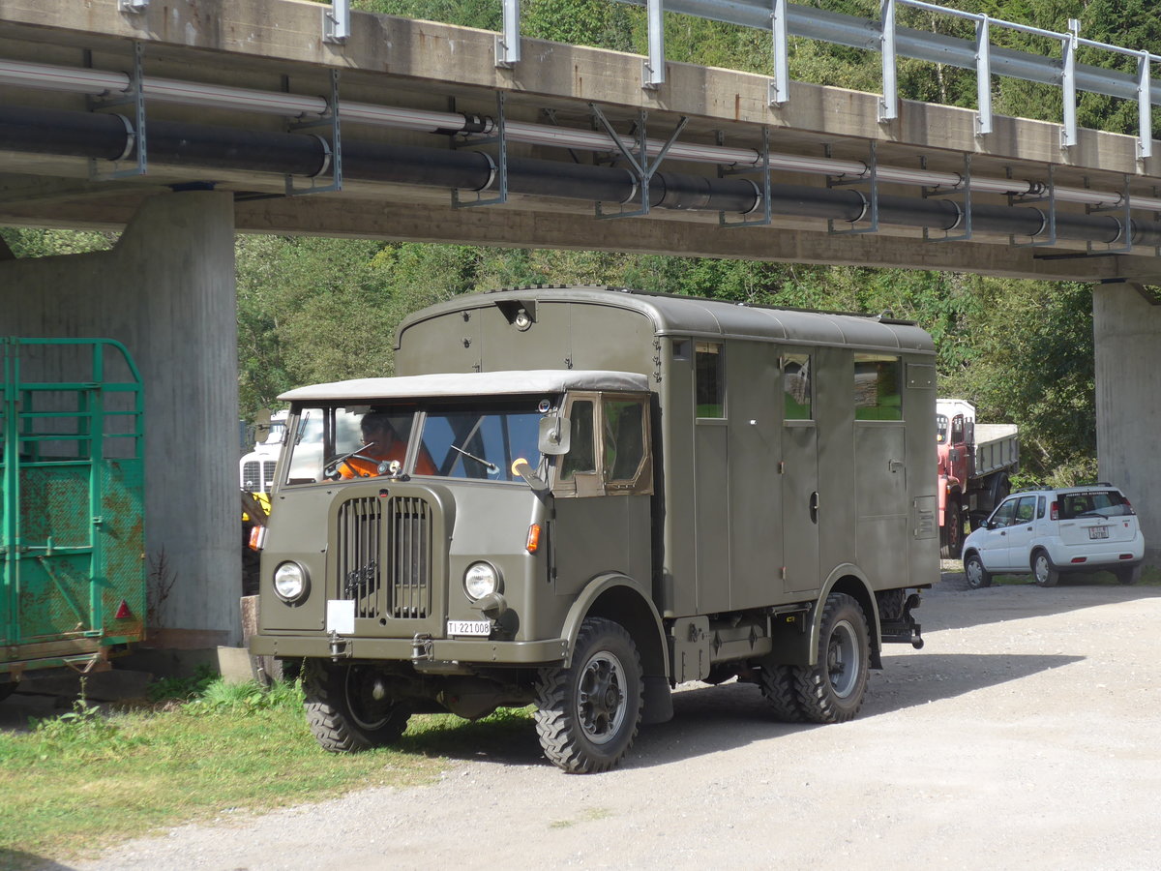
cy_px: 436
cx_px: 580
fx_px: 2482
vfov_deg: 19.9
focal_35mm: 74
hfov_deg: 26.3
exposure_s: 1/400
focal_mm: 15
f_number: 4.2
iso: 80
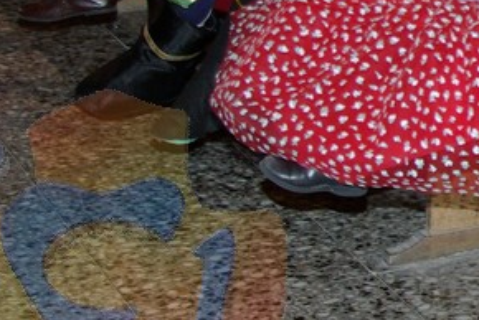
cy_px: -133
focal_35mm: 159
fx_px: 2118
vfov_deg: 8.5
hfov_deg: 11.8
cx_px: 889
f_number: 4.5
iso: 400
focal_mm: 24
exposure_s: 1/45
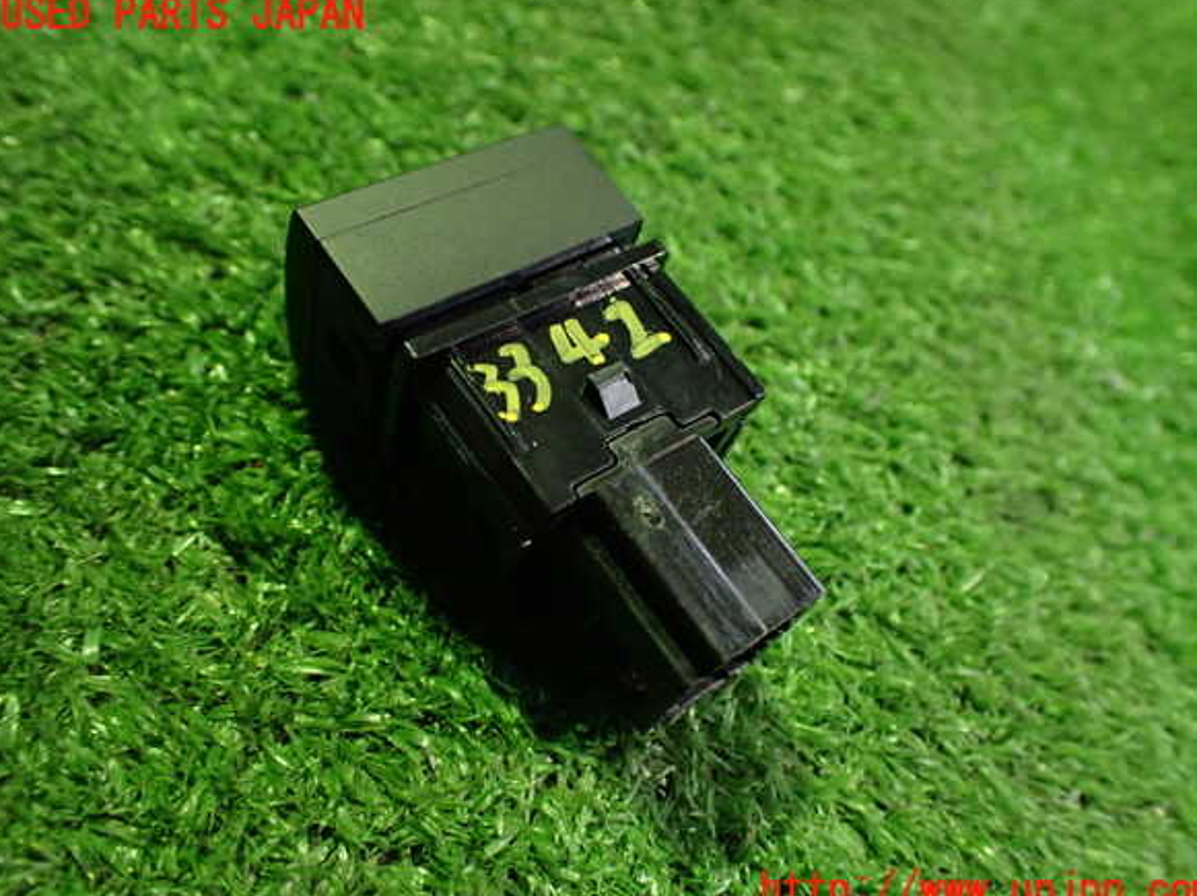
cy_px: 453
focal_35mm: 31
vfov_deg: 45.4
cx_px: 608
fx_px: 1071
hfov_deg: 58.4
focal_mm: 5.4
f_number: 2.3
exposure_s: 1/40
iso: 800
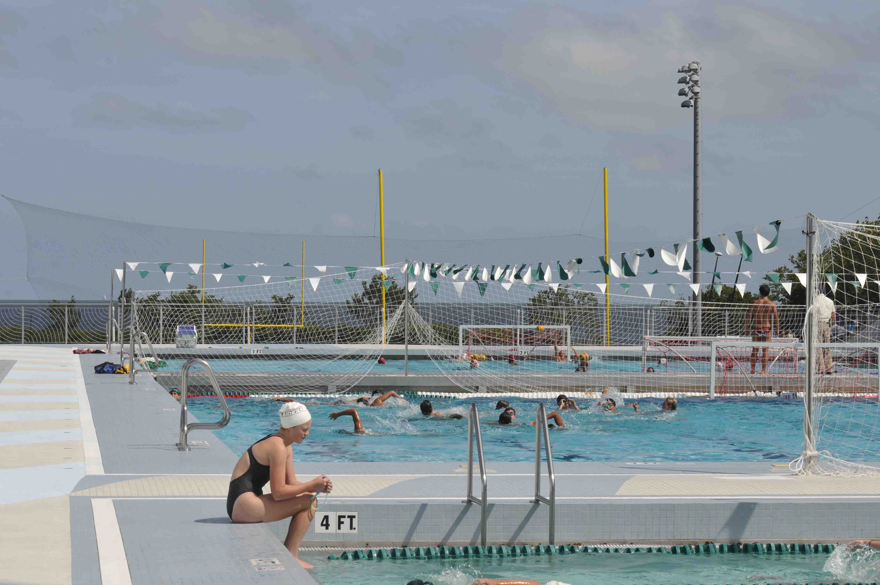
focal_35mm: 105
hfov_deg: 19.5
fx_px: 2564
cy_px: 292
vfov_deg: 13.0
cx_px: 440
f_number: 11
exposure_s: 1/500
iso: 320
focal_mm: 70
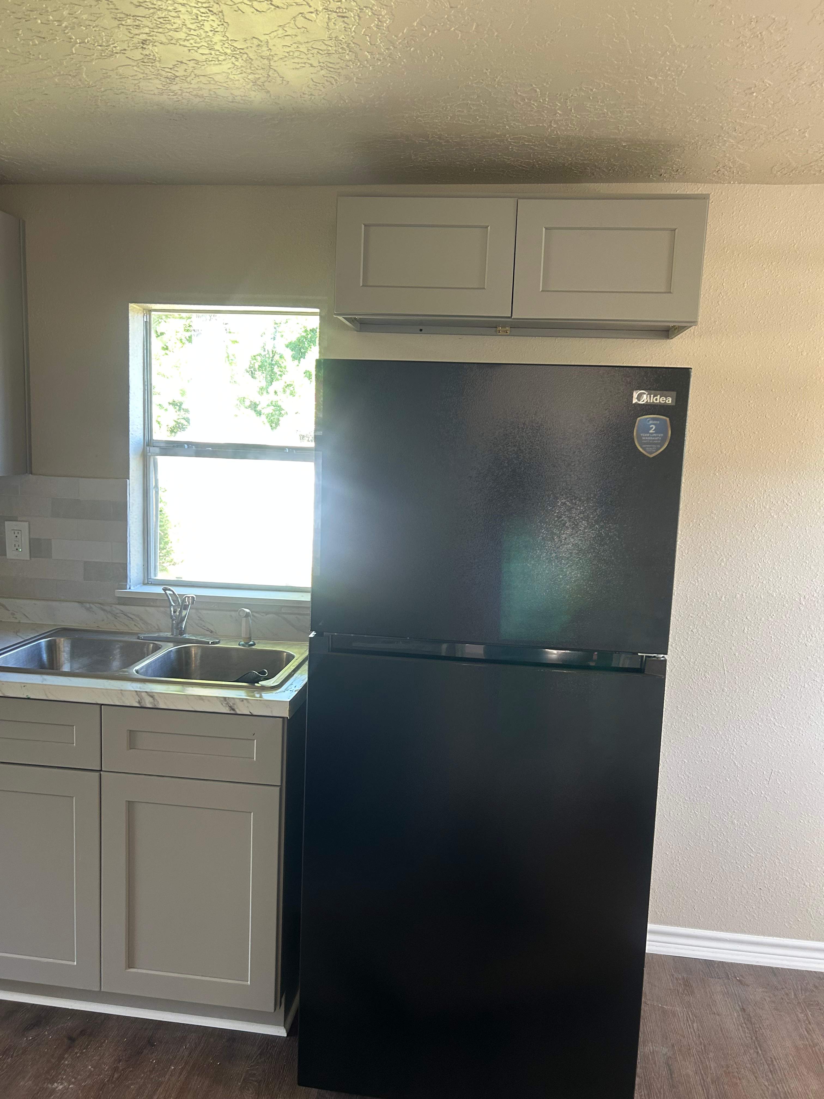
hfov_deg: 53.1
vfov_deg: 67.3
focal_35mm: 26
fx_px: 825
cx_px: 412
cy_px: 550
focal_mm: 5.7
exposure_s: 1/68
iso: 125
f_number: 1.5
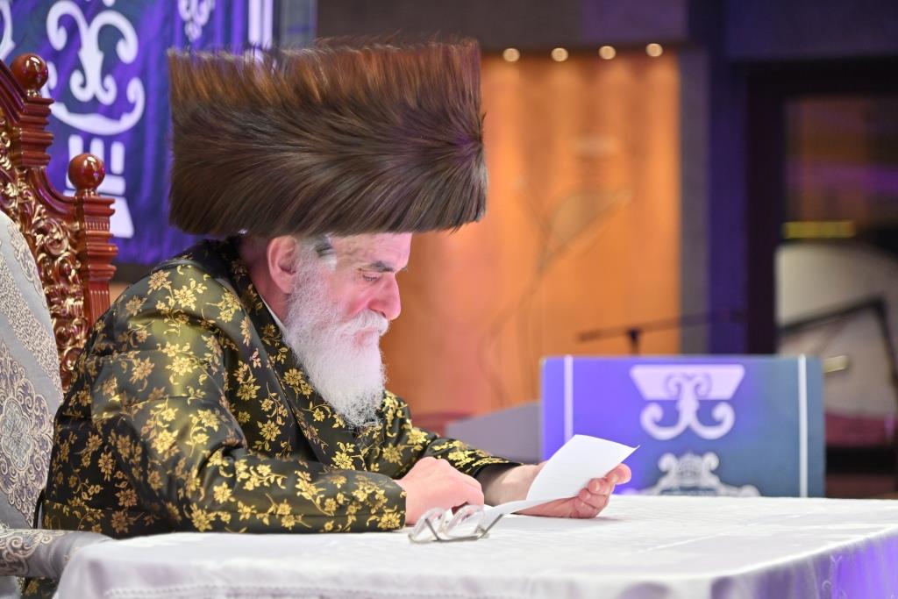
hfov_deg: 21.5
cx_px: 449
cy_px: 300
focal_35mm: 95
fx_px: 2370
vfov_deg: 14.4
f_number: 4
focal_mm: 95
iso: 800
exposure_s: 1/125
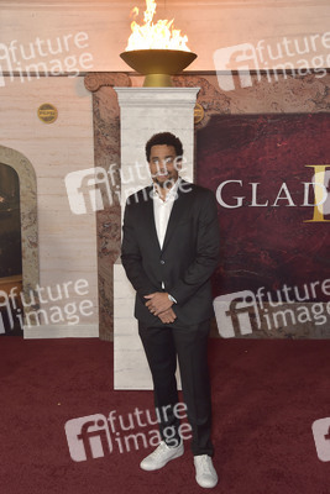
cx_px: 165
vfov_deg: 44.5
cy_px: 247
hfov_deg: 30.5
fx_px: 604
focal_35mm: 44
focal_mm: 44
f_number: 5.6
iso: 1000
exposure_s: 1/250
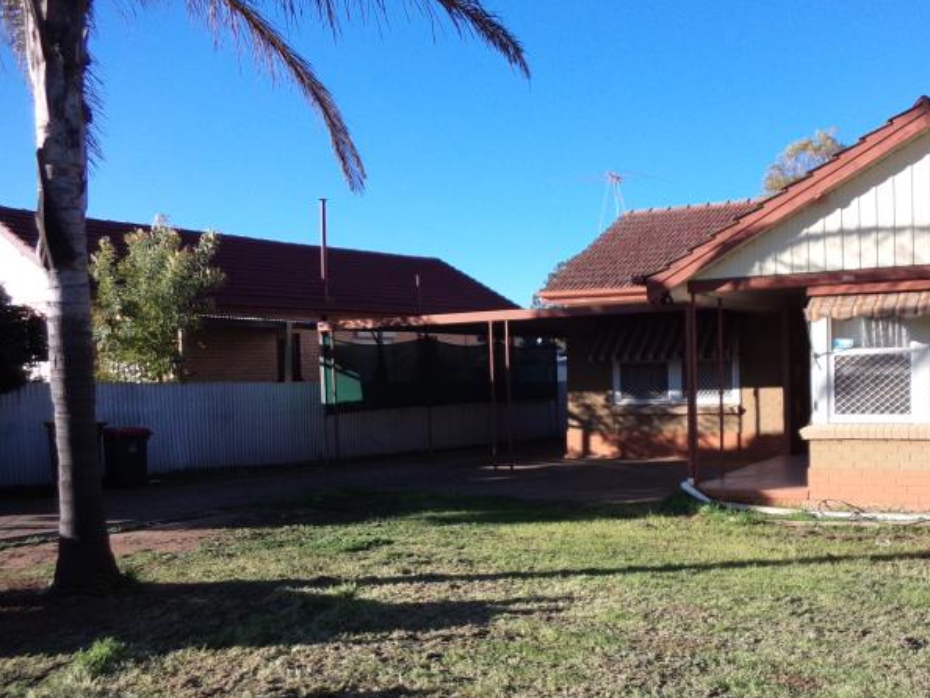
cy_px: 415
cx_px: 623
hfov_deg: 51.6
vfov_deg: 40.6
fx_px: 941
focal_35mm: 35
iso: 80
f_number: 3.3
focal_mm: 4.6
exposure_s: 1/500
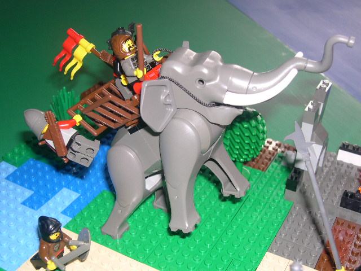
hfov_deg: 40.4
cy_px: 136
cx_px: 180
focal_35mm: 47
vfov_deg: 30.9
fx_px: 490
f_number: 3.1
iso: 100
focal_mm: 10.1
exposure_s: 1/60
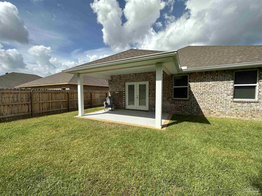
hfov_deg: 102.1
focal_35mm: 14
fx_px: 106
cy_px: 98
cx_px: 131
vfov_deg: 85.7
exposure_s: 1/1916
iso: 50
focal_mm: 2.22
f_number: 2.2
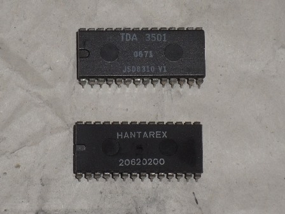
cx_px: 142
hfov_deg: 14.1
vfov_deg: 10.6
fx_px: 1153
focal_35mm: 140
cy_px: 107
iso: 100
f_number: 16.4
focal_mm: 25
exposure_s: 1/60
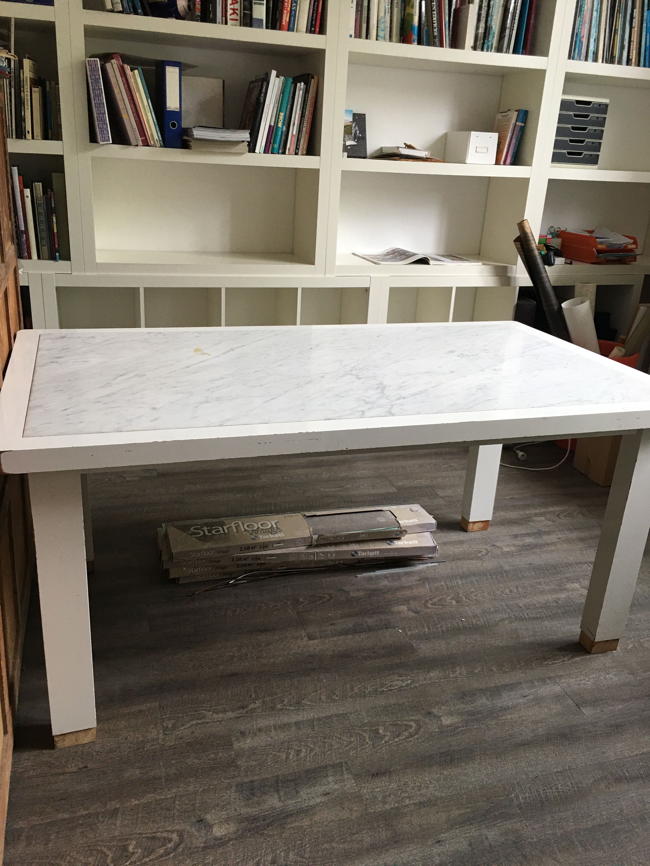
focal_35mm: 29
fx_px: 726
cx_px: 325
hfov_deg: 48.2
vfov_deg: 61.7
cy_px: 433
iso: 50
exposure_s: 1/33
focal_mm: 4.15
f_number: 2.2
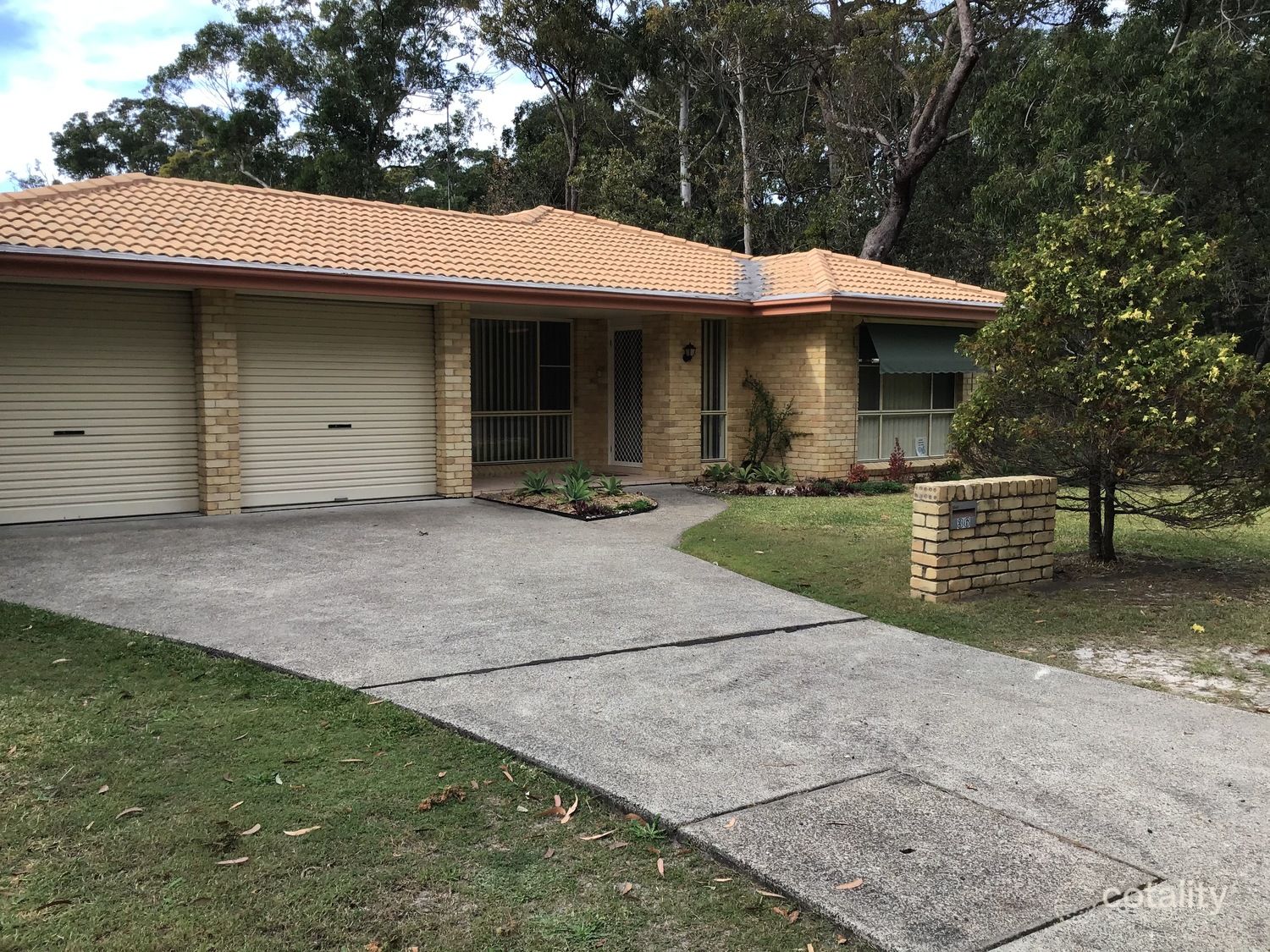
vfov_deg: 45.4
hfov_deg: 58.4
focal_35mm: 31
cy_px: 476
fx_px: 1137
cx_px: 635
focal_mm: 3.3
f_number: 2.4
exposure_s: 1/424
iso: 25
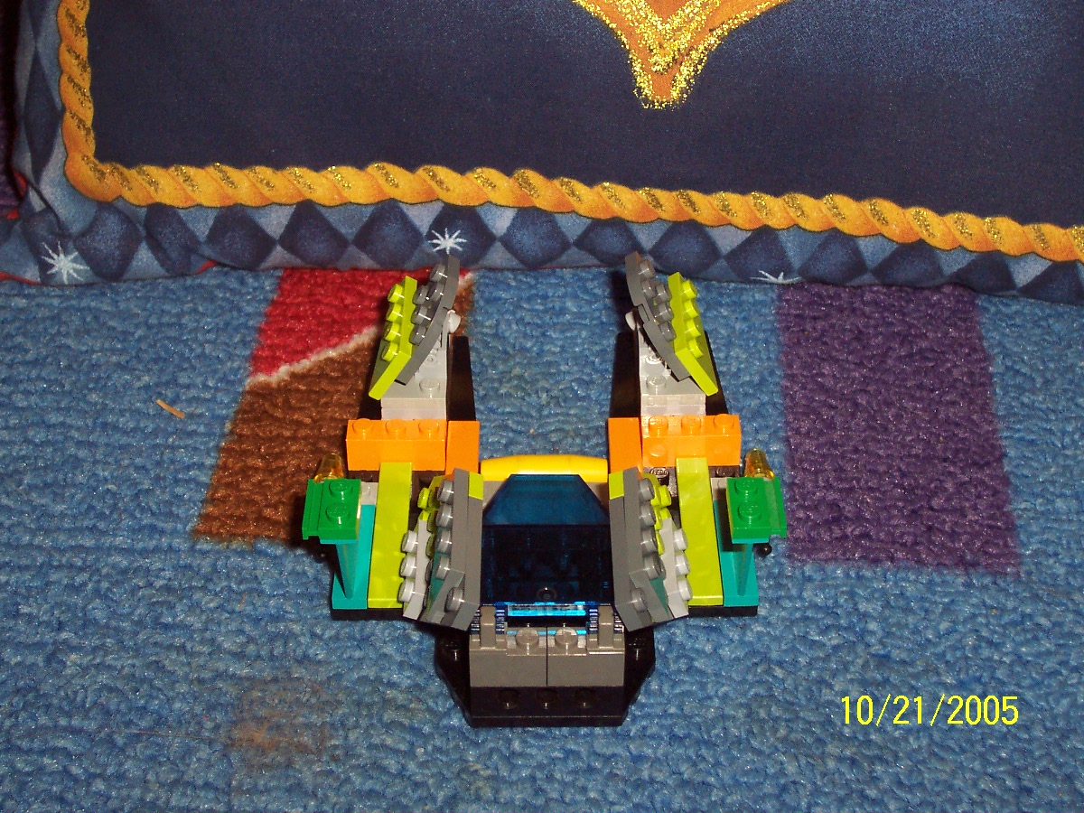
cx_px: 542
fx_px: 1785
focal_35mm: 57
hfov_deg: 33.8
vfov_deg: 25.7
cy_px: 406
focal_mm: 8.6
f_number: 3.4
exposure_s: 1/60
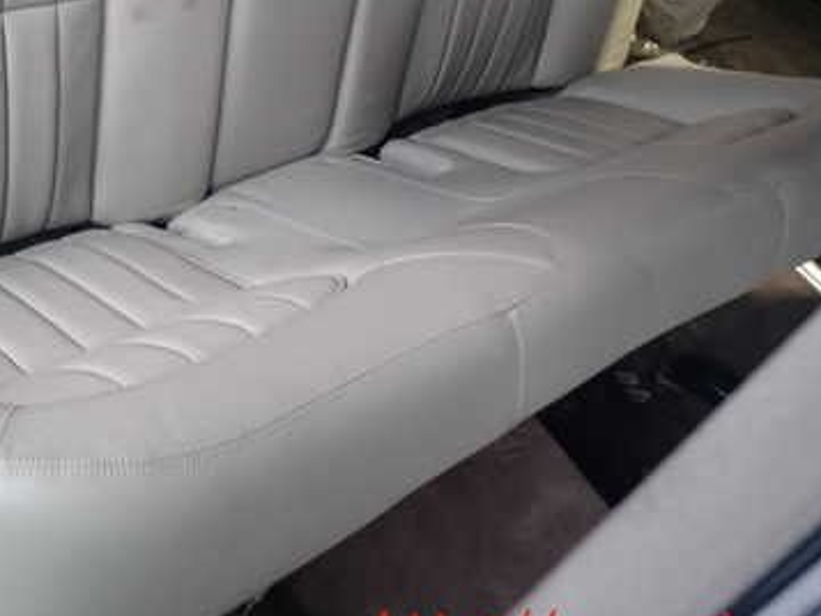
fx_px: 996
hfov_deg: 43.4
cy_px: 147
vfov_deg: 33.6
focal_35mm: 42
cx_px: 209
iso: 200
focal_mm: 4.5
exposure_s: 1/30
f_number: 2
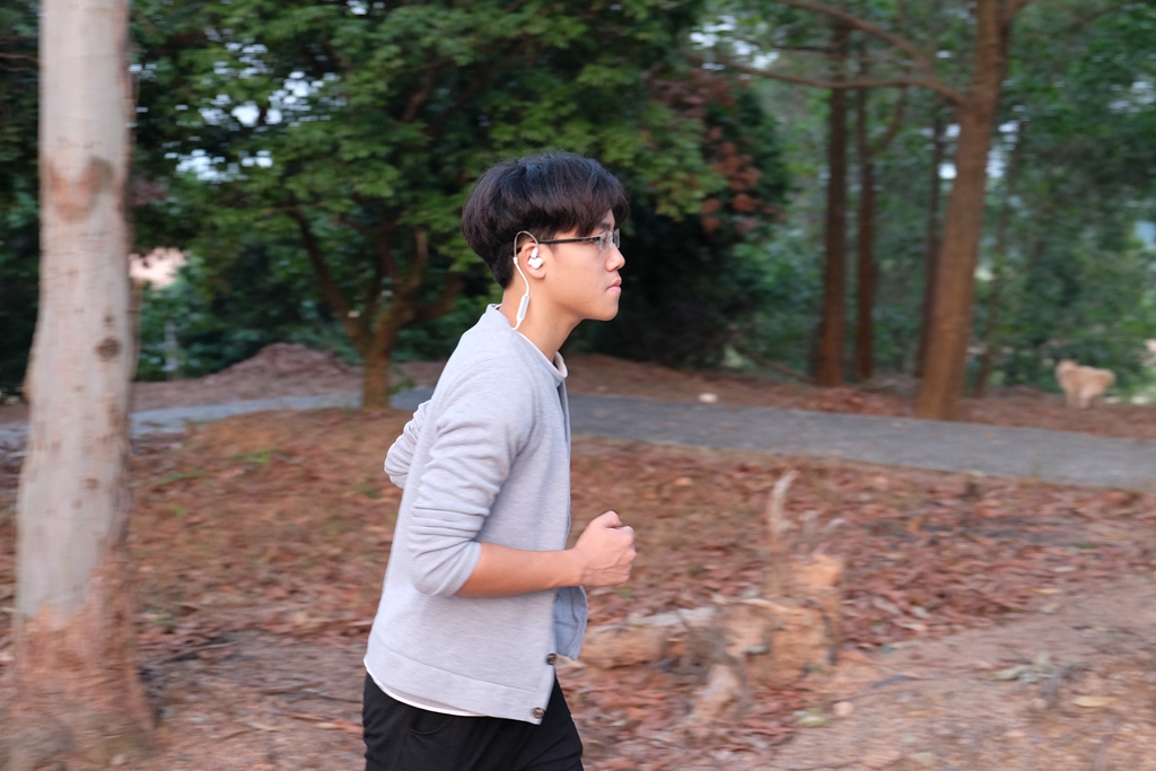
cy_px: 386
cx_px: 578
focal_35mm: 45
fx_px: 1445
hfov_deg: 43.6
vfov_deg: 29.9
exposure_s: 1/75
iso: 800
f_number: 3.6
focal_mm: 30.2
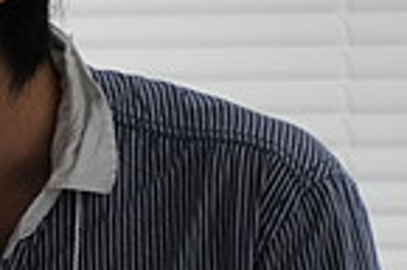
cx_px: -452
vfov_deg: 0.8
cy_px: 46
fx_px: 18726
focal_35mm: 1660
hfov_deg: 1.2
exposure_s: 1/160
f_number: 6.3
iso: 640
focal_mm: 200
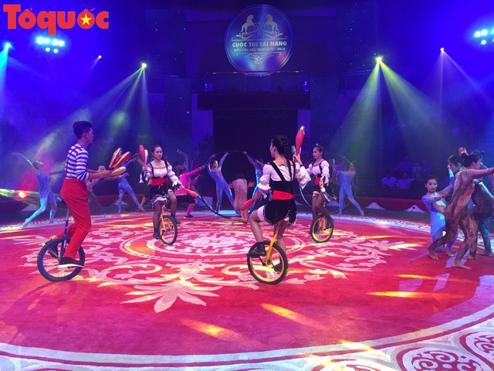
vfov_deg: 48.2
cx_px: 247
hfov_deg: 61.7
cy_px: 186
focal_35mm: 29
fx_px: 414
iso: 50
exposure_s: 1/33
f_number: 2.2
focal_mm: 4.15
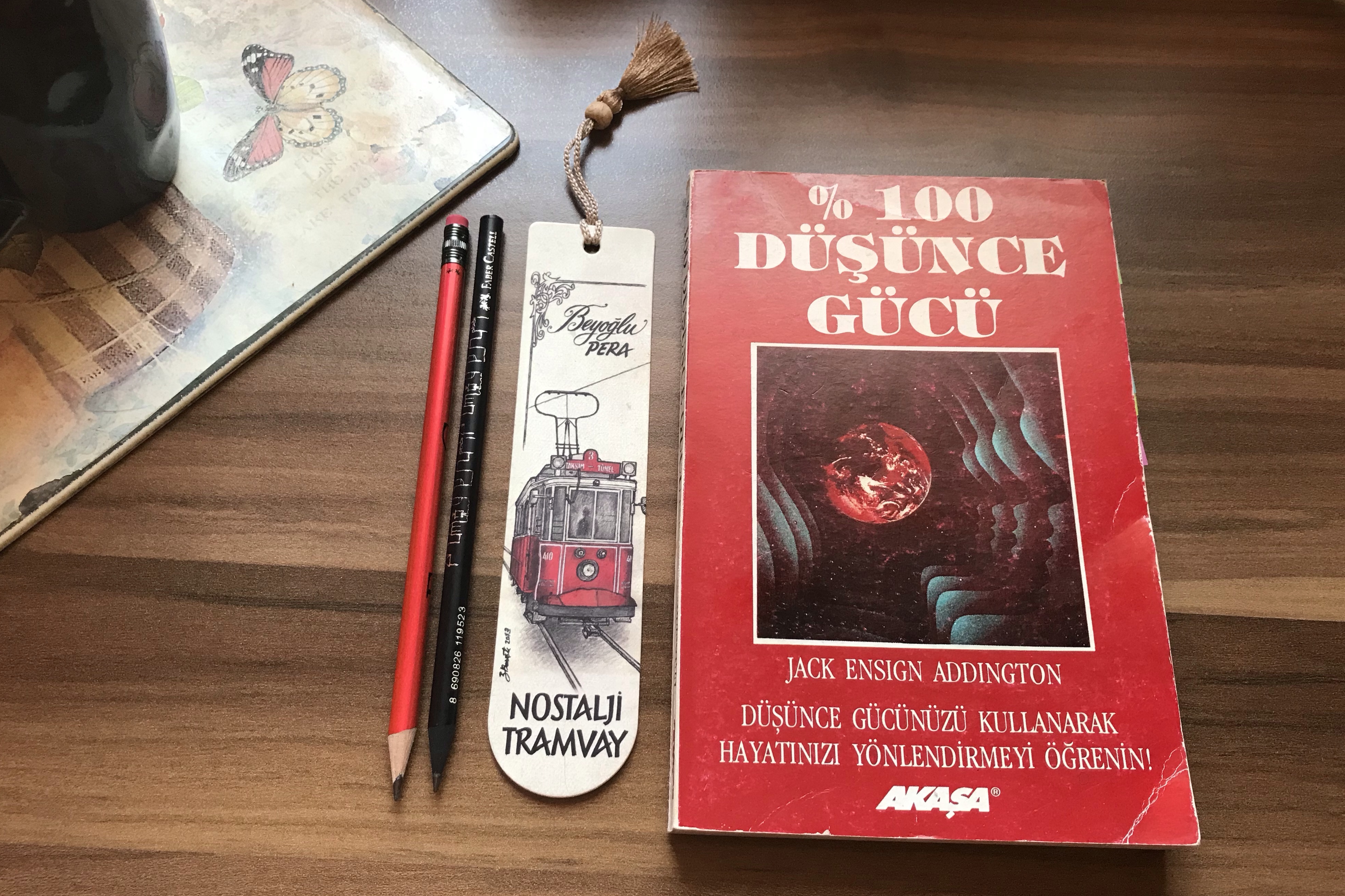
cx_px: 686
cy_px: 481
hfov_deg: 61.9
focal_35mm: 30
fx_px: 1121
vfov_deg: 43.6
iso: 32
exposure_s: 1/33
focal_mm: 3.99
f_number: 1.8
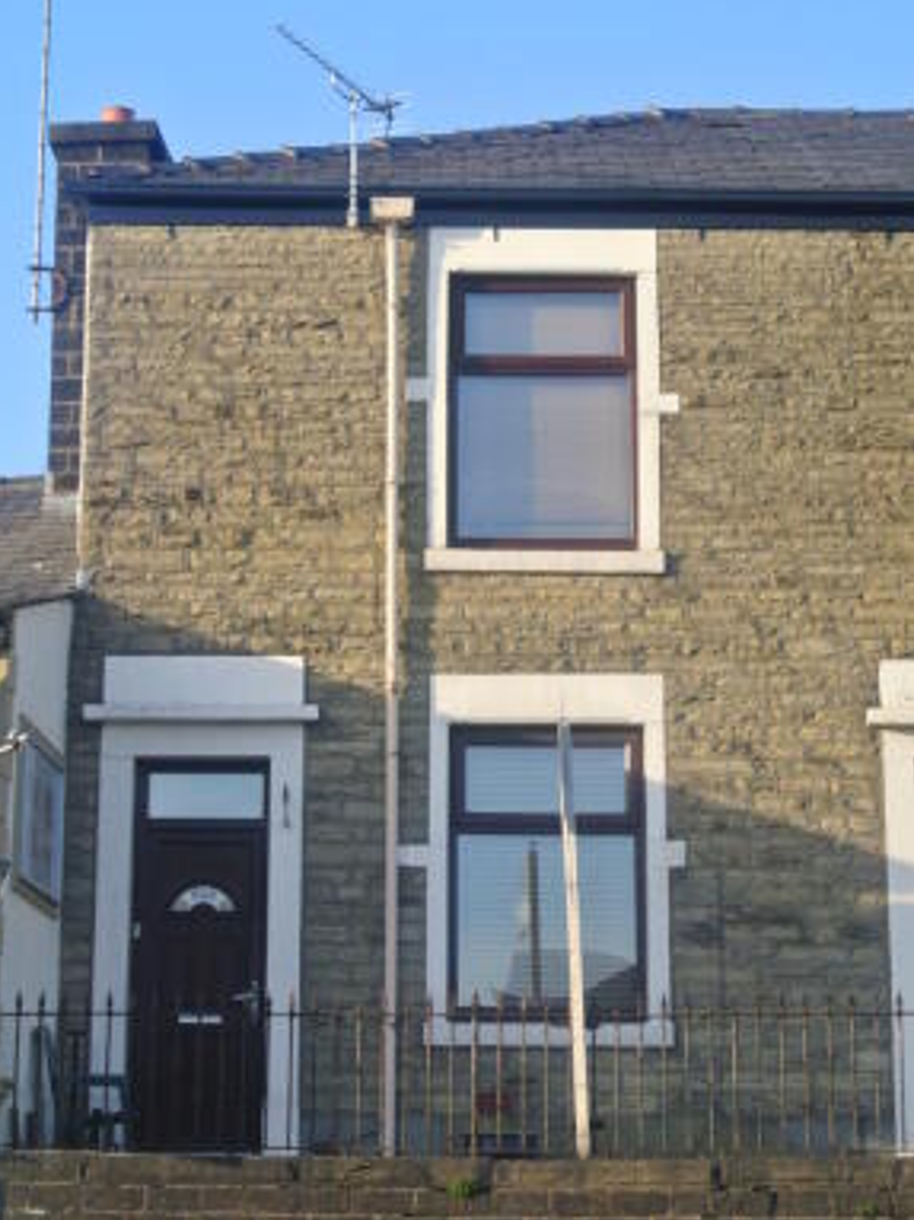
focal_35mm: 89
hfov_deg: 16.6
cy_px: 581
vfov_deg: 22.0
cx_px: 452
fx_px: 3135
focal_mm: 30
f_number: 5.6
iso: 100
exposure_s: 1/125
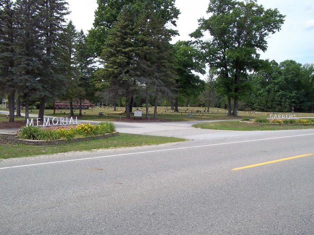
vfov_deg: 44.2
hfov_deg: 56.8
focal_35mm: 32
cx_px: 157
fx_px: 290
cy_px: 118
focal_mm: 5.7
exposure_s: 1/320
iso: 80
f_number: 5.5
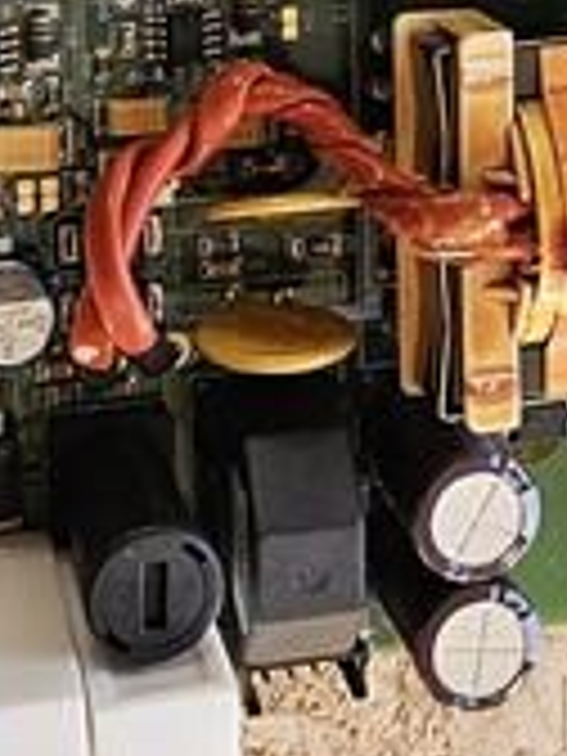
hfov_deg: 13.9
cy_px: -302
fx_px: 2293
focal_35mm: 105
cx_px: 526
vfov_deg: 17.3
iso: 64
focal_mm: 5.4
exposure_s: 1/190
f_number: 1.8
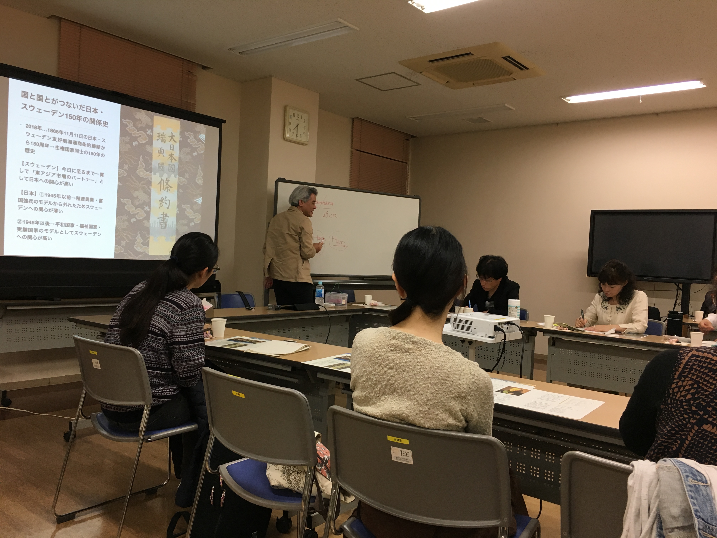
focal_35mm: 29
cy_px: 269
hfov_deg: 61.7
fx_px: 601
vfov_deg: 48.2
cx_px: 358
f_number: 2.2
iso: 32
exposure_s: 1/30
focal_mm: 4.15
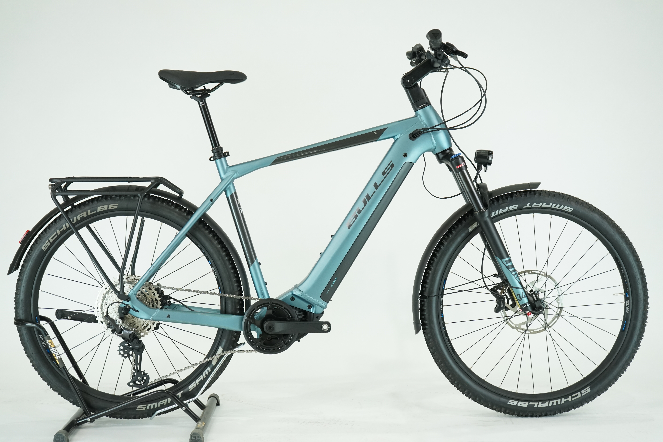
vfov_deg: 24.6
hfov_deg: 36.2
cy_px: 221
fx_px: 1013
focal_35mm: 55
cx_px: 332
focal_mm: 55
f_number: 5.6
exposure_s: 1/200
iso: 1600
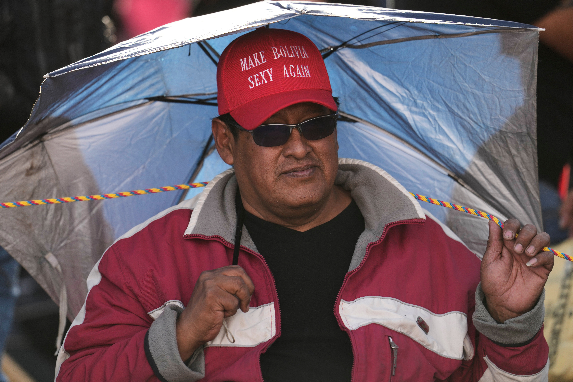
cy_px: 191
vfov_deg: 4.6
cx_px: 286
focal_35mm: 300
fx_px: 4775
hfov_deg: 6.9
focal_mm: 300
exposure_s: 1/1000
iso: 320
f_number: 3.5
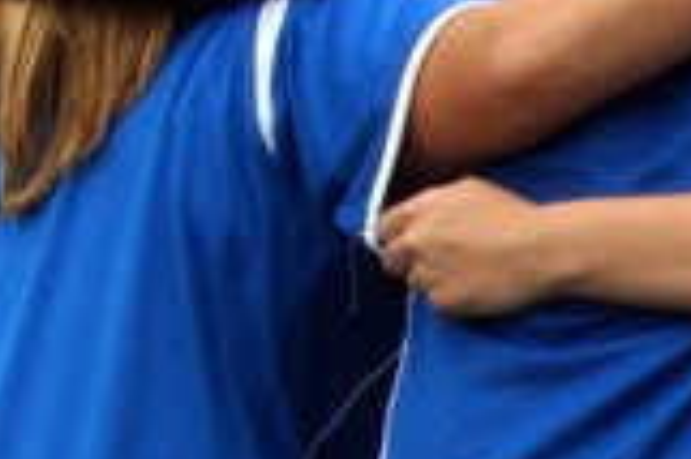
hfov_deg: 7.5
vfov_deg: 5.1
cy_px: 740
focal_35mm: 267
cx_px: 1223
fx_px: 5120
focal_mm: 28
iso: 320
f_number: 18
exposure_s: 1/125
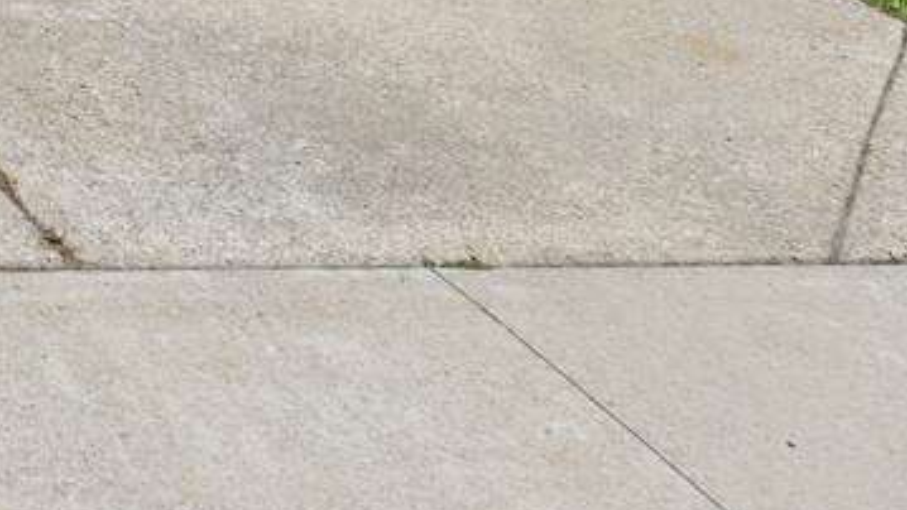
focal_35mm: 112
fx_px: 2694
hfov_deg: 15.7
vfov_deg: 9.7
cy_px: -654
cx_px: -829
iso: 125
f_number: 7.1
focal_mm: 24
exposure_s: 1/100
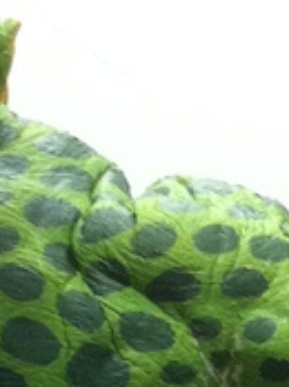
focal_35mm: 217
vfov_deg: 8.7
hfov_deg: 6.8
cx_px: -3
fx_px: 2422
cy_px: 747
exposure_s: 1/15
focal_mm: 3.85
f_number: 2.8
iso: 200
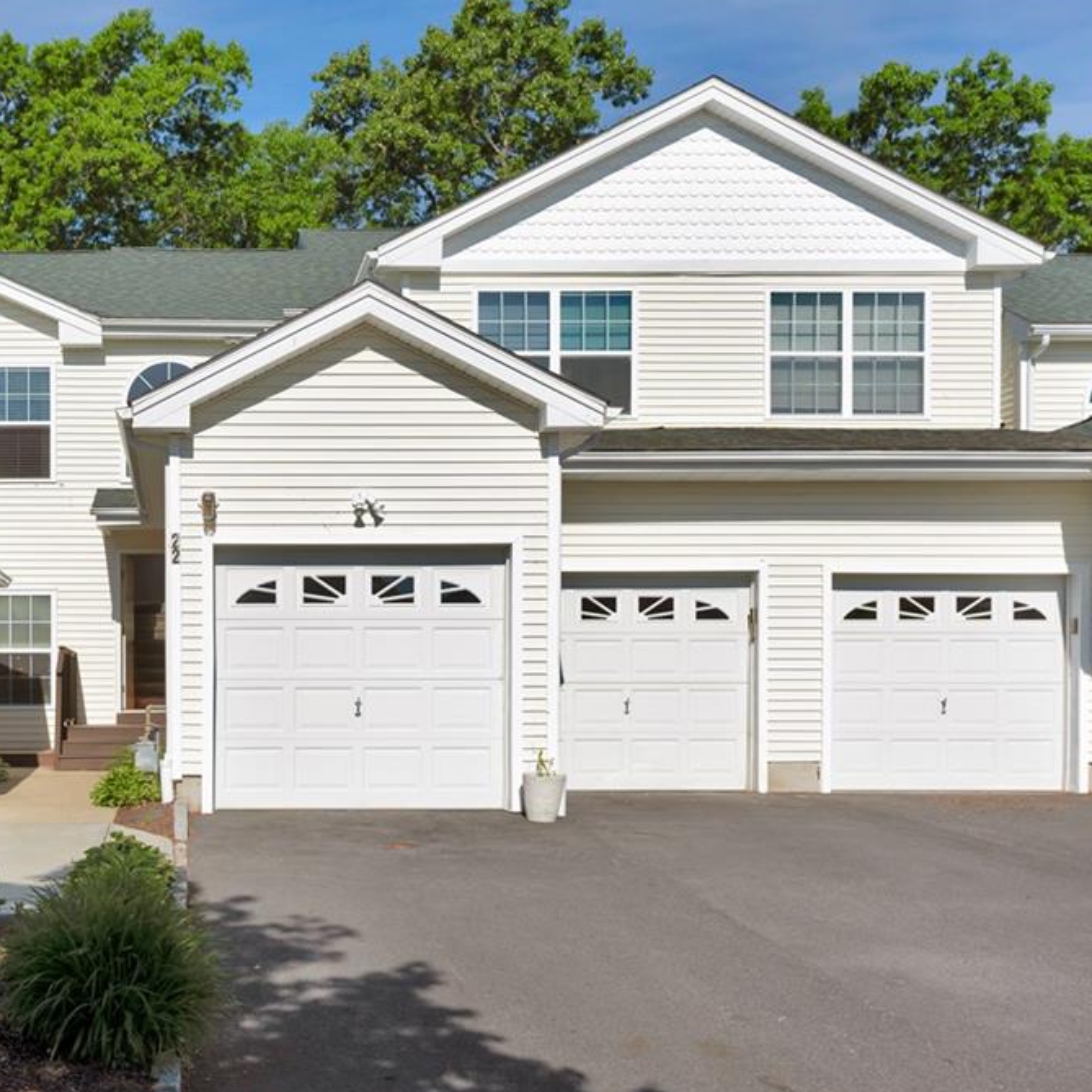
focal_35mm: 39
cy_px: 544
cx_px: 269
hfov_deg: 41.5
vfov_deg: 42.8
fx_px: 1392
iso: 400
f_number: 8
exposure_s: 1/2500
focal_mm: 30
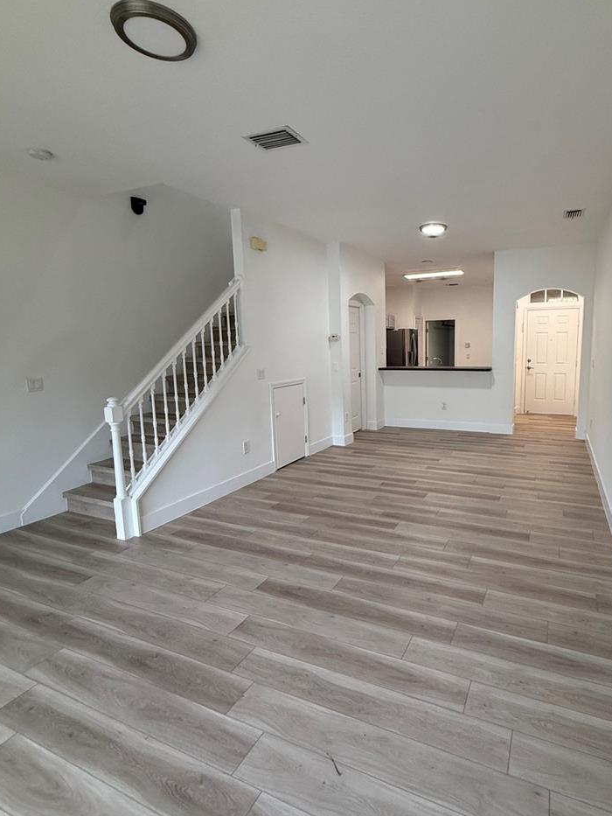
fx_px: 424
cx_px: 382
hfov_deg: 70.5
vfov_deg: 87.7
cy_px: 404
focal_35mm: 18
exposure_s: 1/120
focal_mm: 2.22
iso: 200
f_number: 2.2
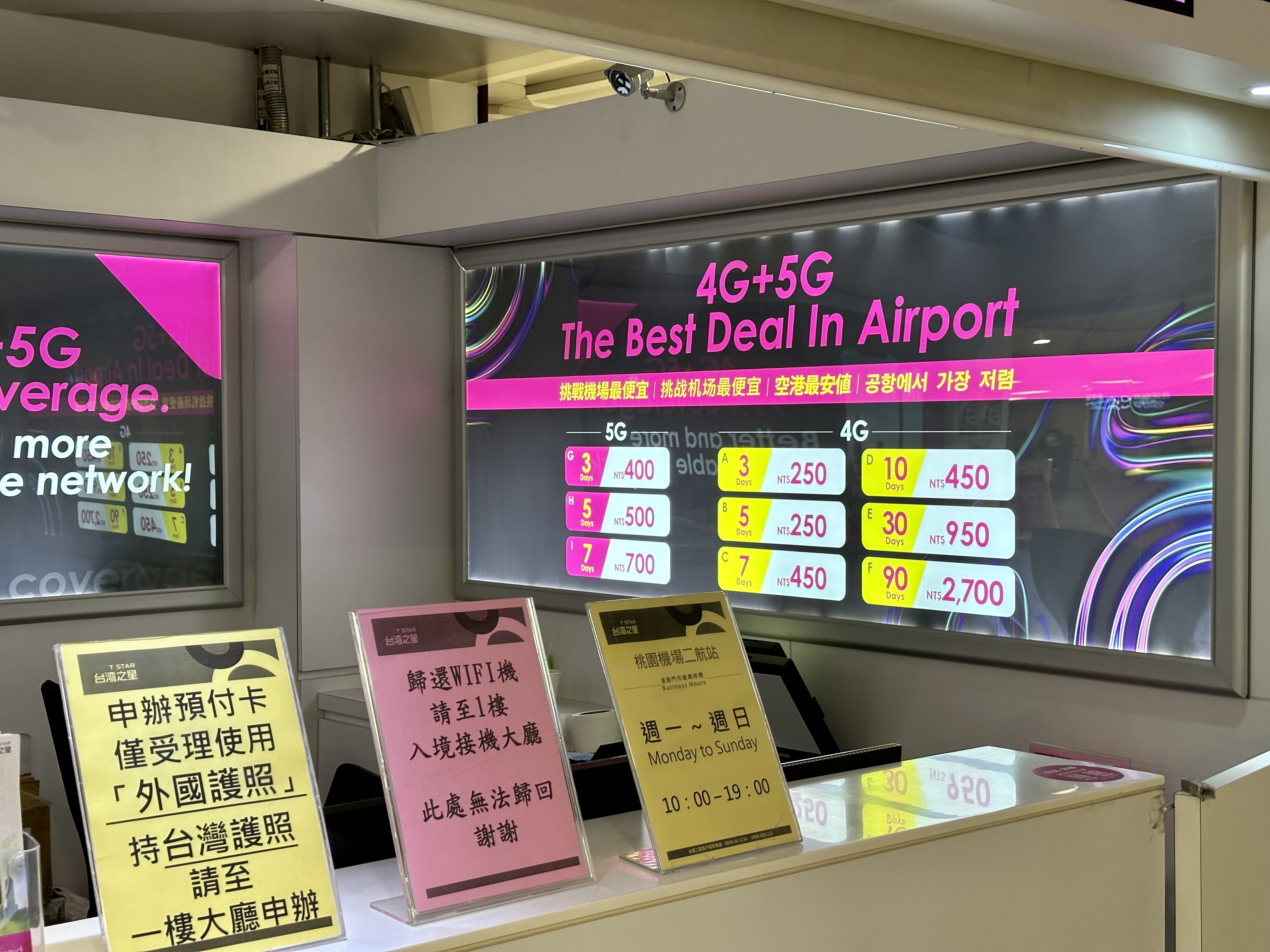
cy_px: 476
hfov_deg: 39.7
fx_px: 1761
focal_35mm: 48
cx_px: 635
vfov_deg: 30.3
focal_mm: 6.86
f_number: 1.78
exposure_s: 1/60
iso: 100
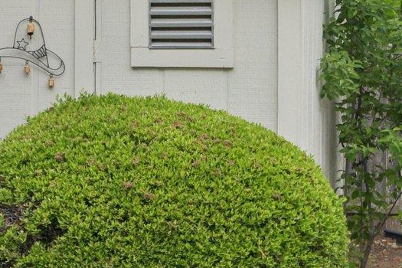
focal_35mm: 117
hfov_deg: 17.2
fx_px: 1306
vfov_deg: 11.6
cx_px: 32
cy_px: 29
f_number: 8
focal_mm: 20
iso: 400
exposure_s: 1/250
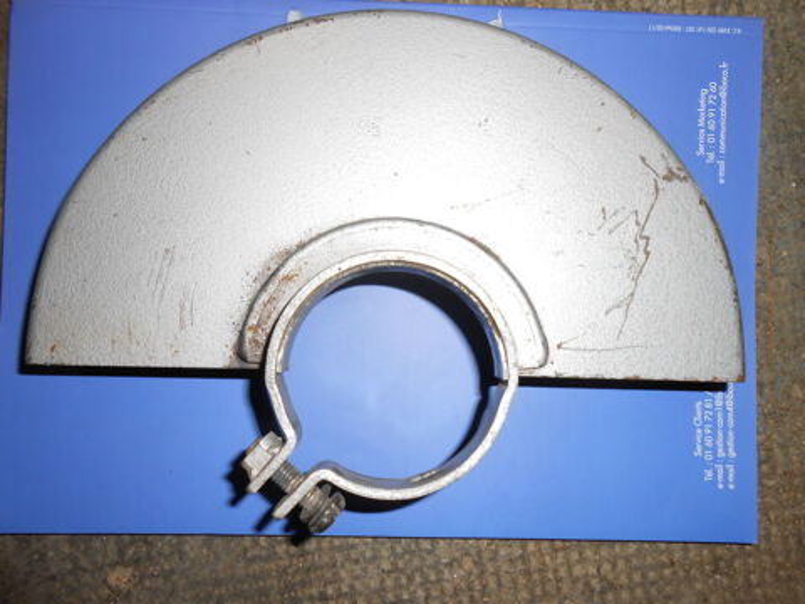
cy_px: 302
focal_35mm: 26
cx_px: 402
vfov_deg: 53.1
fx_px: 605
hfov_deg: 67.3
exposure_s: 1/25
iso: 80
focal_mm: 4.6
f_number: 3.5
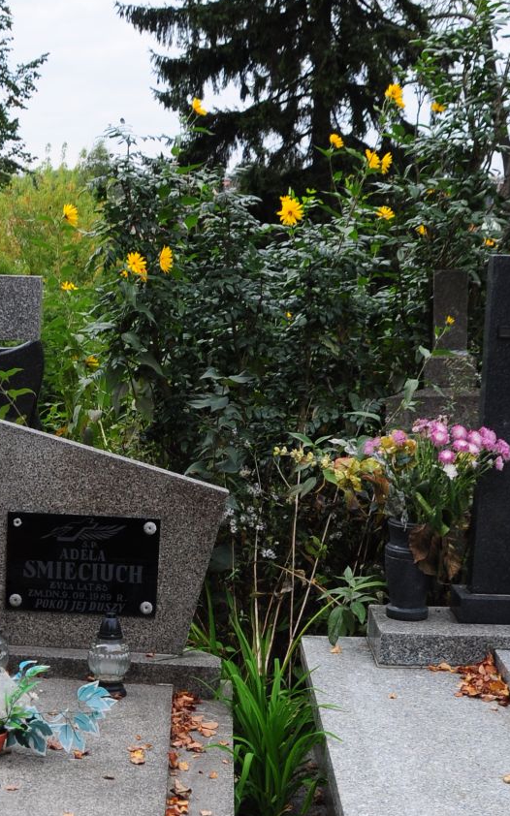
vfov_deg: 28.4
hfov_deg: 18.3
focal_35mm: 70
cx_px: 55
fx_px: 1557
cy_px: 716
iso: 250
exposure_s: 1/250
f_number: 7.1
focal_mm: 18
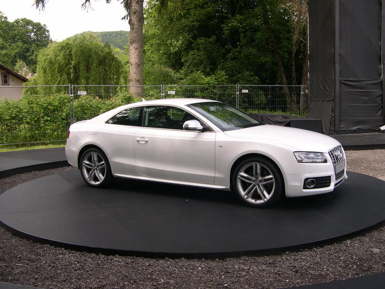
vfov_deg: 37.7
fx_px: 423
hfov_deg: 49.0
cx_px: 192
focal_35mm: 38
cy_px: 144
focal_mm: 8
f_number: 2.8
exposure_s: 1/482
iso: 100
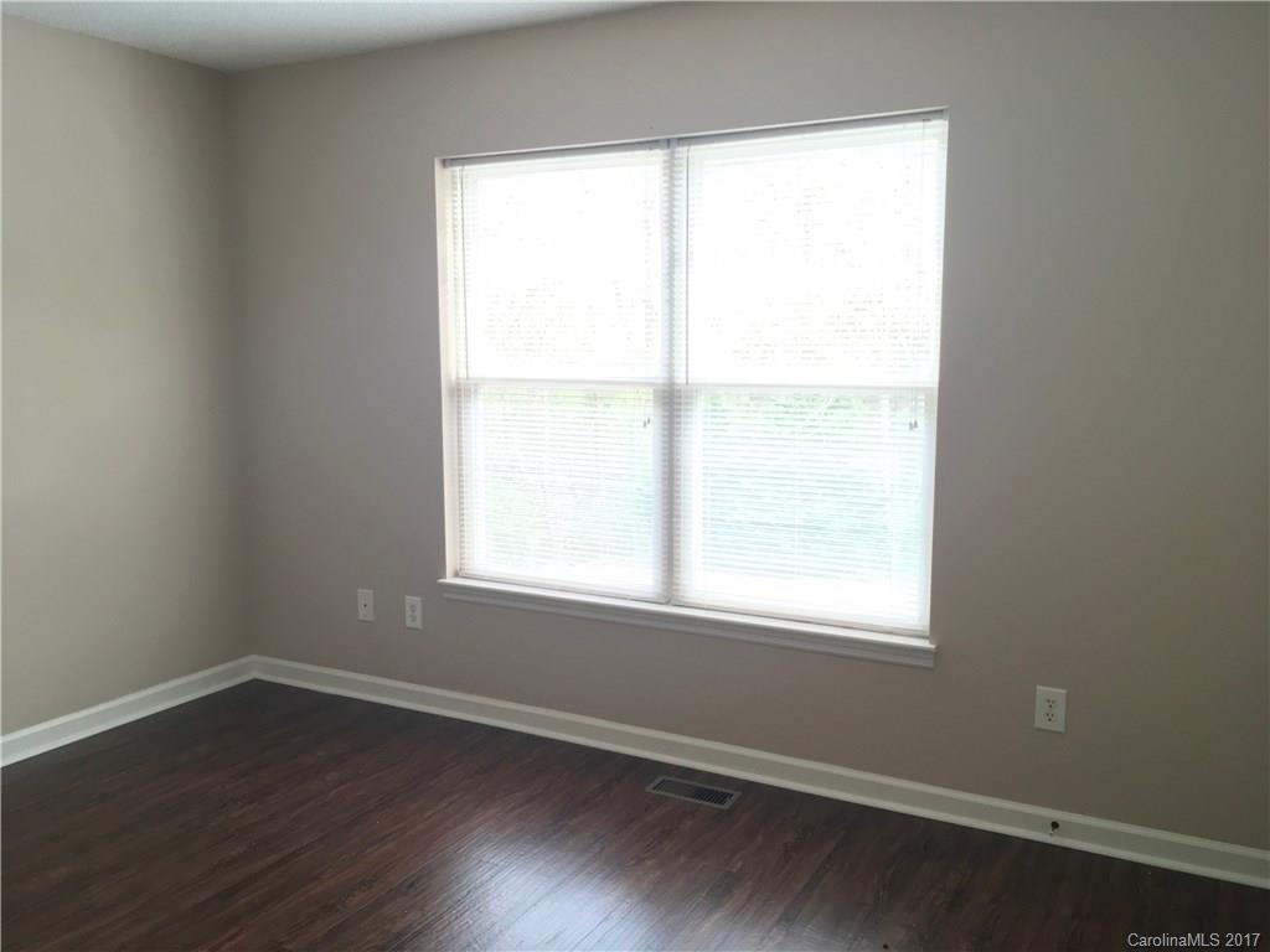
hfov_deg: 61.7
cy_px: 476
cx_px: 635
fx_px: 1064
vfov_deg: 48.2
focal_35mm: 29
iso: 100
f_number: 2.2
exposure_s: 1/30
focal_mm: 4.15
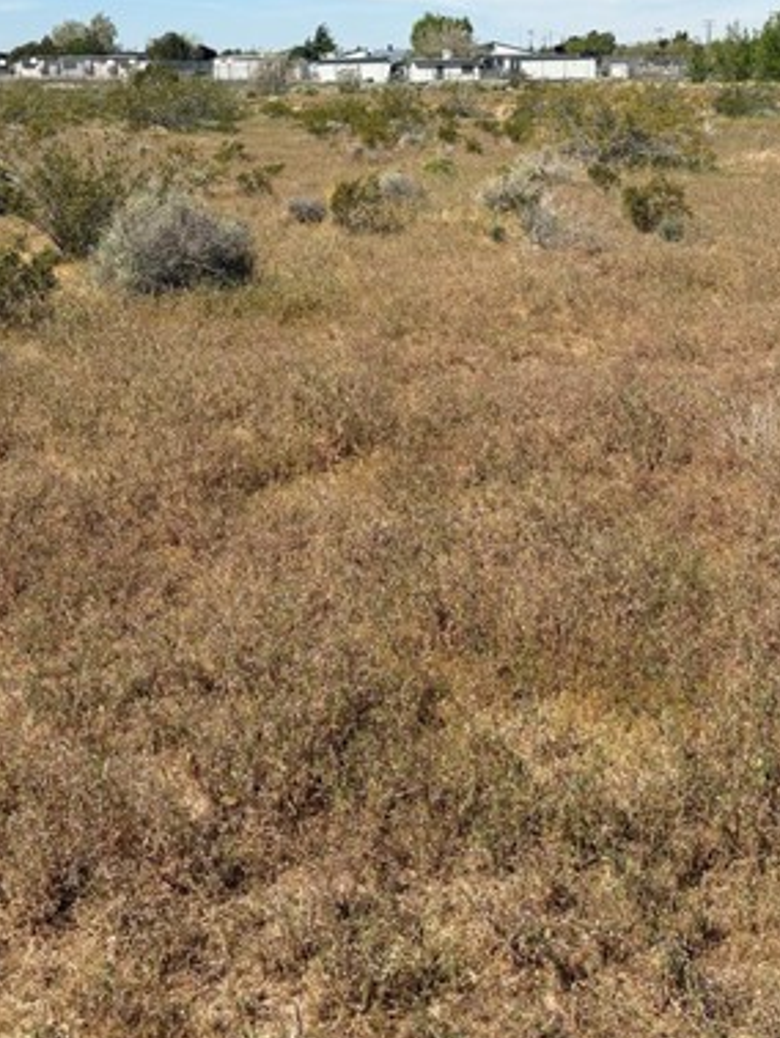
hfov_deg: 32.9
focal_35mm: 44
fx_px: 1320
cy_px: 242
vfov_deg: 41.5
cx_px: 368
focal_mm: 5.96
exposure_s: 1/4950
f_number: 1.6
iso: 50
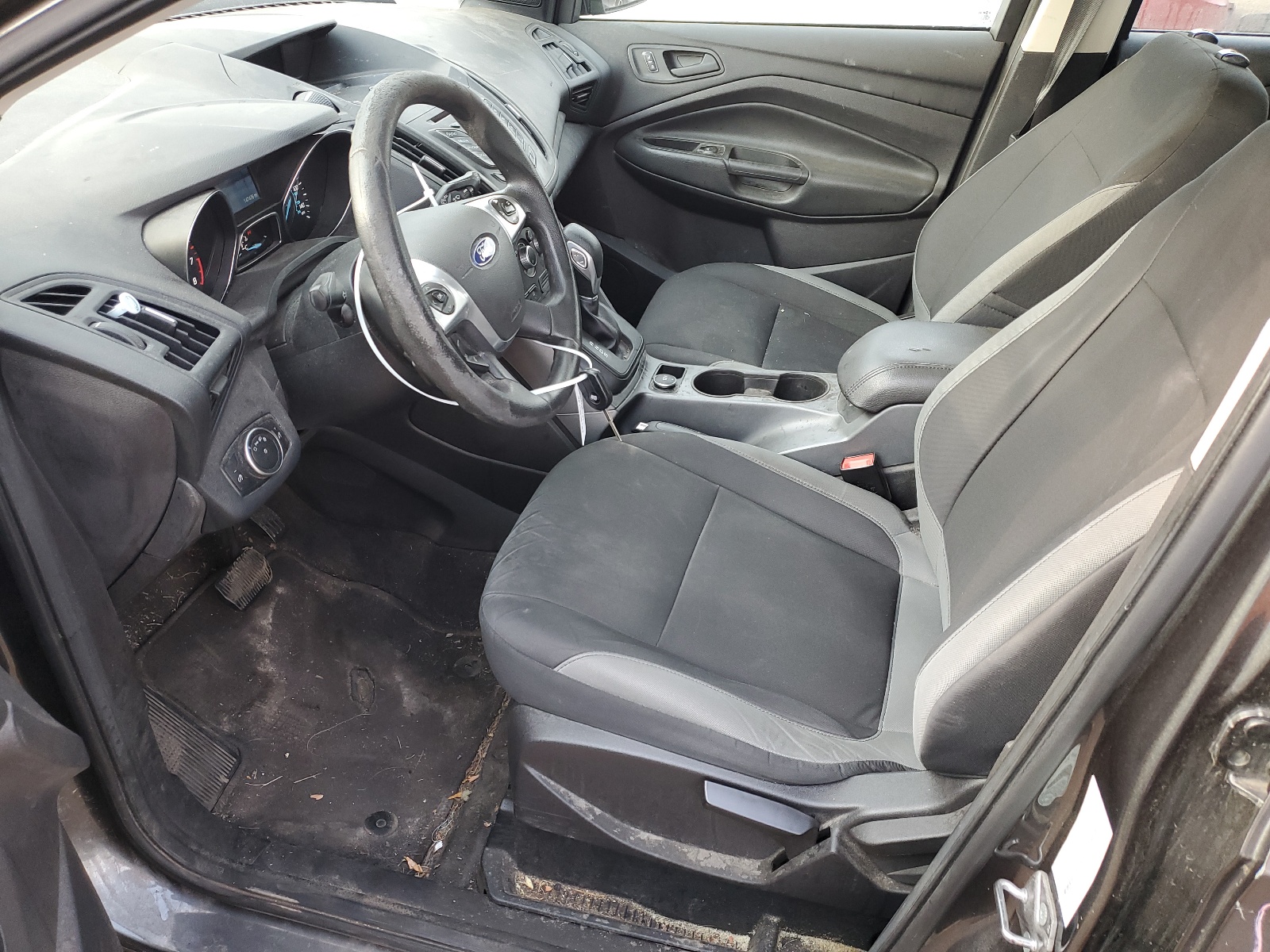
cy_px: 476
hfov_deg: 67.3
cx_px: 635
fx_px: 954
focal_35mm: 26
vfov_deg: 53.1
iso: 86
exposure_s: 1/120
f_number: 1.5
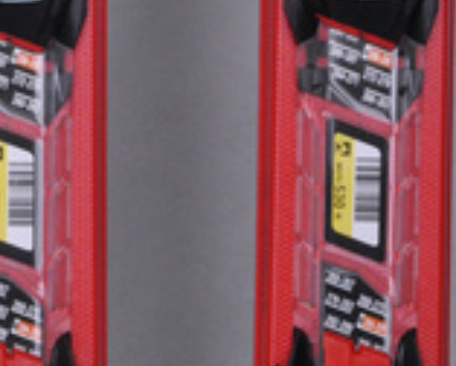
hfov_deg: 5.6
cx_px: 179
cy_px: 264
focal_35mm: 342
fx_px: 4626
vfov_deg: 4.5
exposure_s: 1/125
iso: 3200
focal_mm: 85
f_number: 9.5
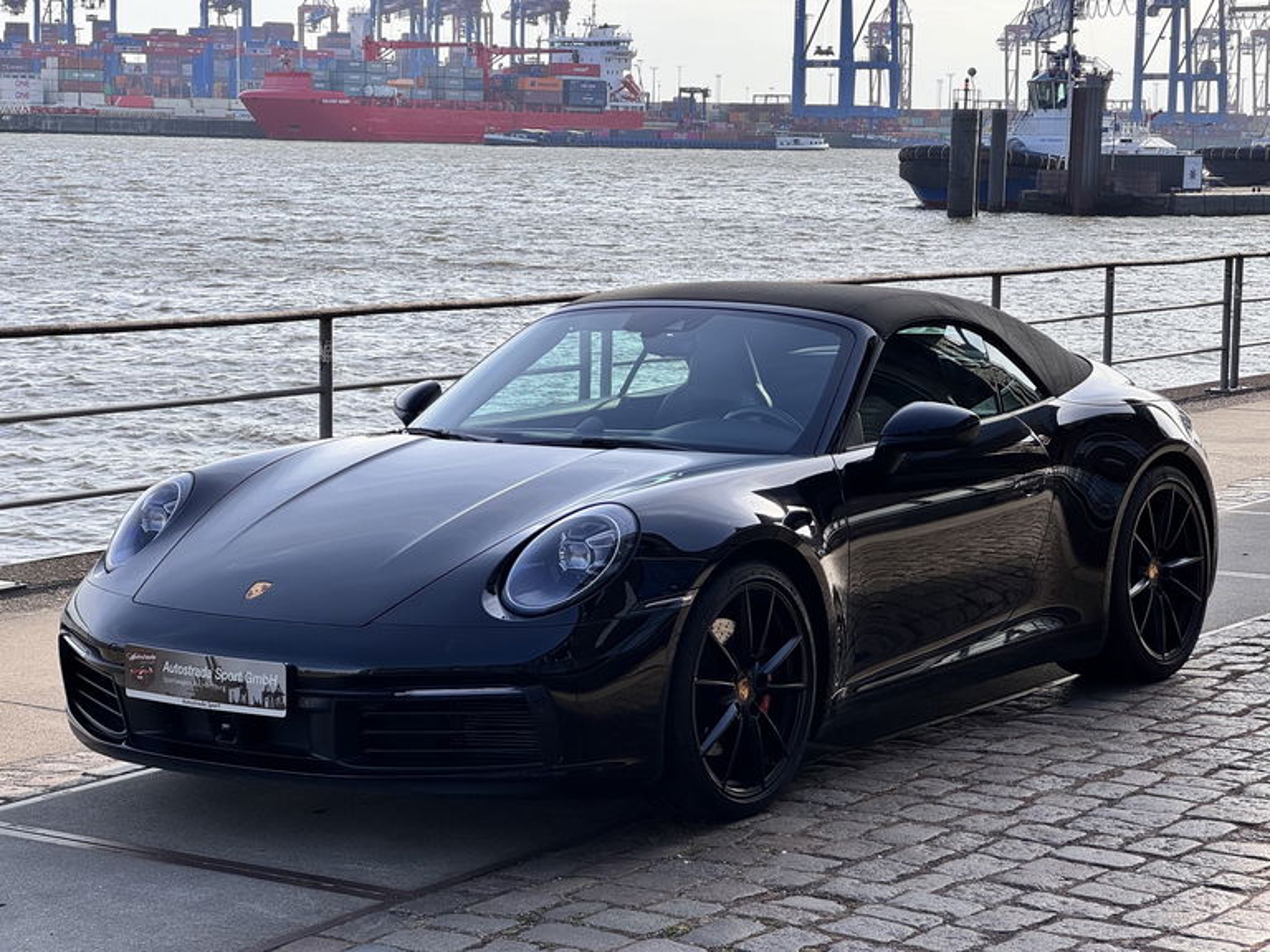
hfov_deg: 25.3
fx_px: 2825
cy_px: 476
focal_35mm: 77
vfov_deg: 19.1
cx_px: 635
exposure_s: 1/408
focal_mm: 9
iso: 25
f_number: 2.8
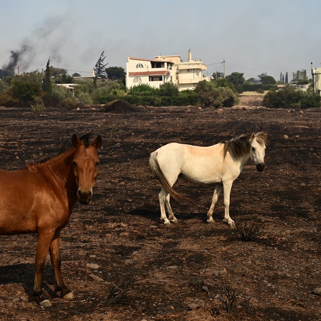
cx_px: 70
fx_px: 671
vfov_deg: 26.9
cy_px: 151
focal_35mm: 64
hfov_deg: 26.4
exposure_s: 1/800
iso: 100
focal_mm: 39
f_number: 5
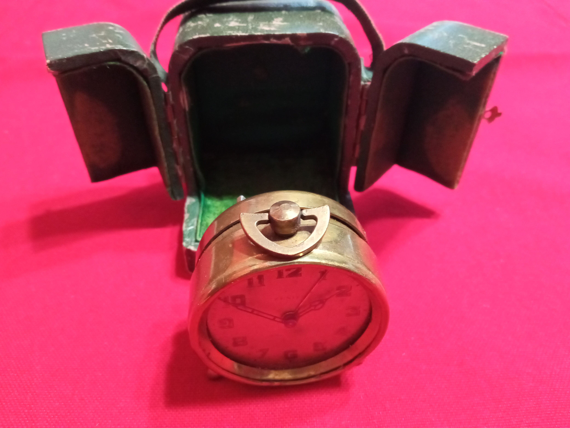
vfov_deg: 51.4
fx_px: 445
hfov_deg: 65.3
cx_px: 285
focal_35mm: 27
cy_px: 214
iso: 867
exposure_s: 1/25
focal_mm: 3.79
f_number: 2.2
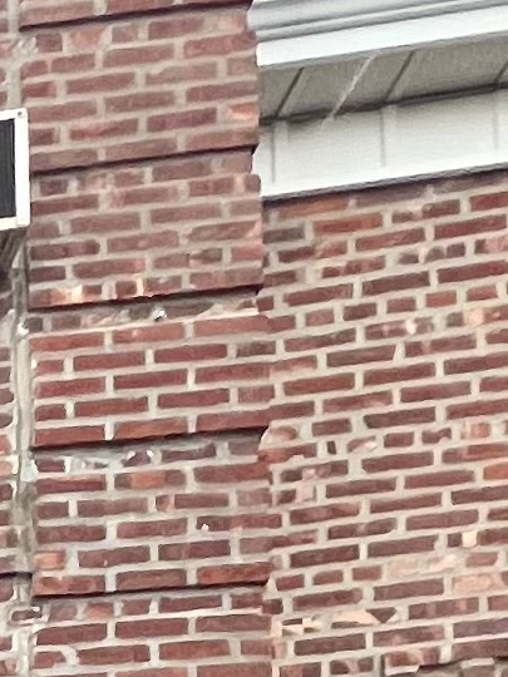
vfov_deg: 13.4
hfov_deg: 9.9
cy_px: 1718
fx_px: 1898
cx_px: -1163
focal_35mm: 97
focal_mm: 1.57
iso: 100
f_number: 1.8
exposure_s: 1/99
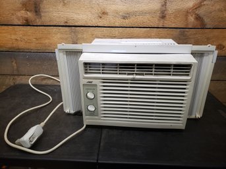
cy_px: 84
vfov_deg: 53.0
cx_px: 113
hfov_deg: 67.3
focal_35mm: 26
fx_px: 170
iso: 320
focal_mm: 4.3
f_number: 2.4
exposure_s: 1/60
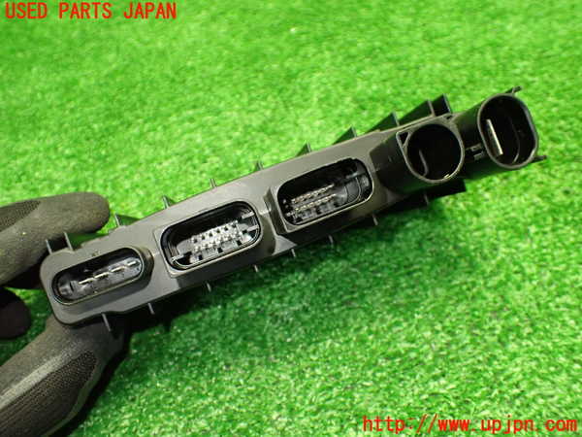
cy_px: 218
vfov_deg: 46.8
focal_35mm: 30
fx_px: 504
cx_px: 291
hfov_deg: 60.0
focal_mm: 5.4
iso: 800
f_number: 2.3
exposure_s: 1/100
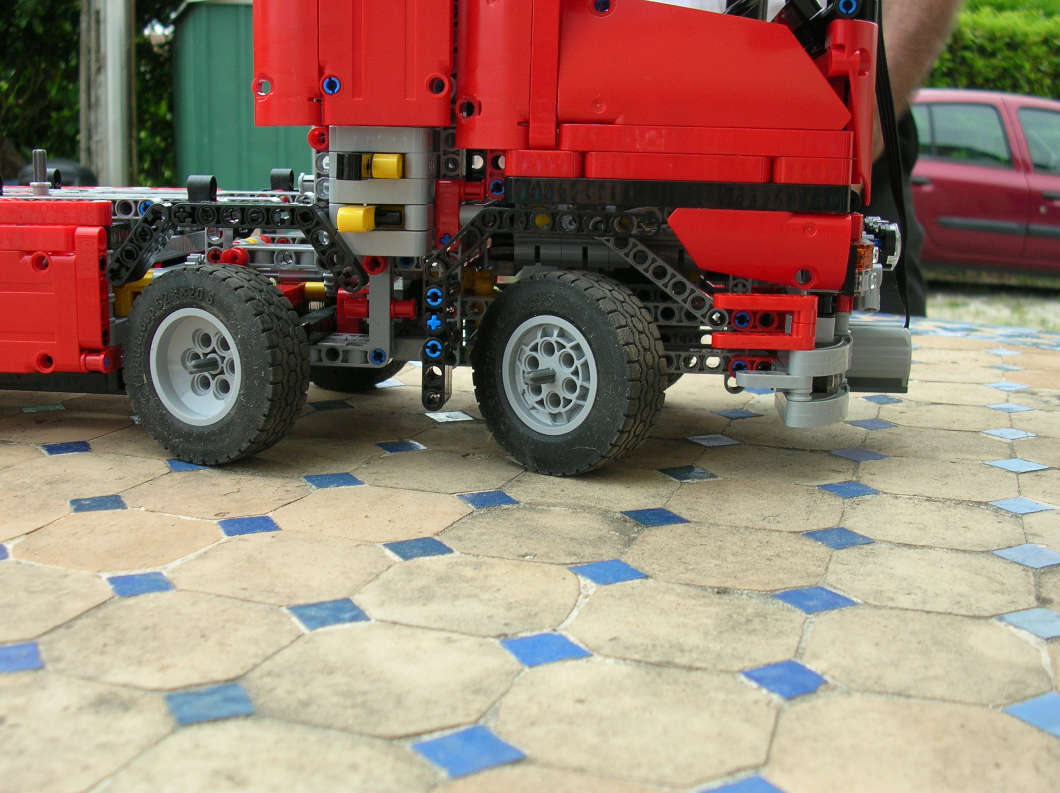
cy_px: 396
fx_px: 1285
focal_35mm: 42
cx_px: 530
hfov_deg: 44.8
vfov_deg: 34.3
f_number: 3
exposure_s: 1/297
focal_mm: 7.1
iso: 50
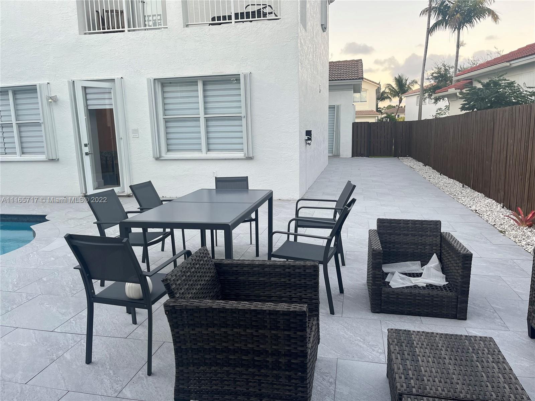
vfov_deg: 53.1
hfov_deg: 67.3
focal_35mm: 26
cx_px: 268
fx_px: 402
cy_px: 200
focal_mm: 5.1
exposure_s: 1/122
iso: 100
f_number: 1.6
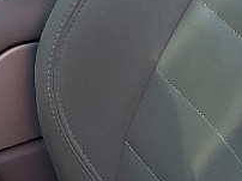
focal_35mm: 206
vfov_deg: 7.2
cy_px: 126
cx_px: -321
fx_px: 1438
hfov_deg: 8.8
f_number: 1.5
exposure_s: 1/833
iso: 50
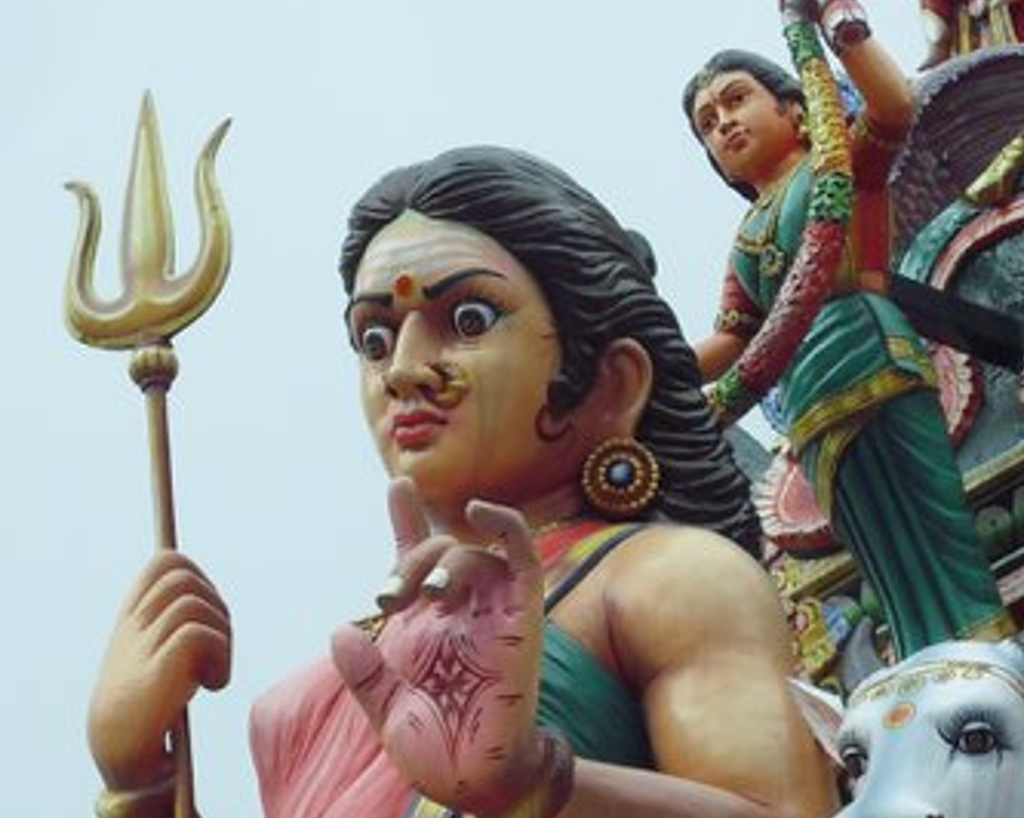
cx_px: 434
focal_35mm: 218
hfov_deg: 8.9
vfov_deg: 7.1
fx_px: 6603
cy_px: 692
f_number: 4.7
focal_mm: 15.3
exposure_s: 1/640
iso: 100
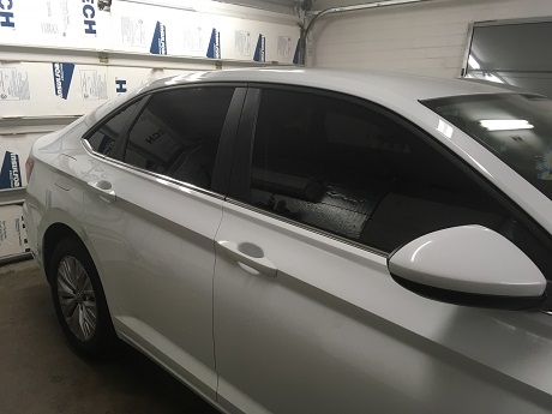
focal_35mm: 29
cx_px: 276
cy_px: 207
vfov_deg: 48.2
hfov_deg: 61.7
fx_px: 462
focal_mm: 4.15
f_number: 2.2
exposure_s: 1/30
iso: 32
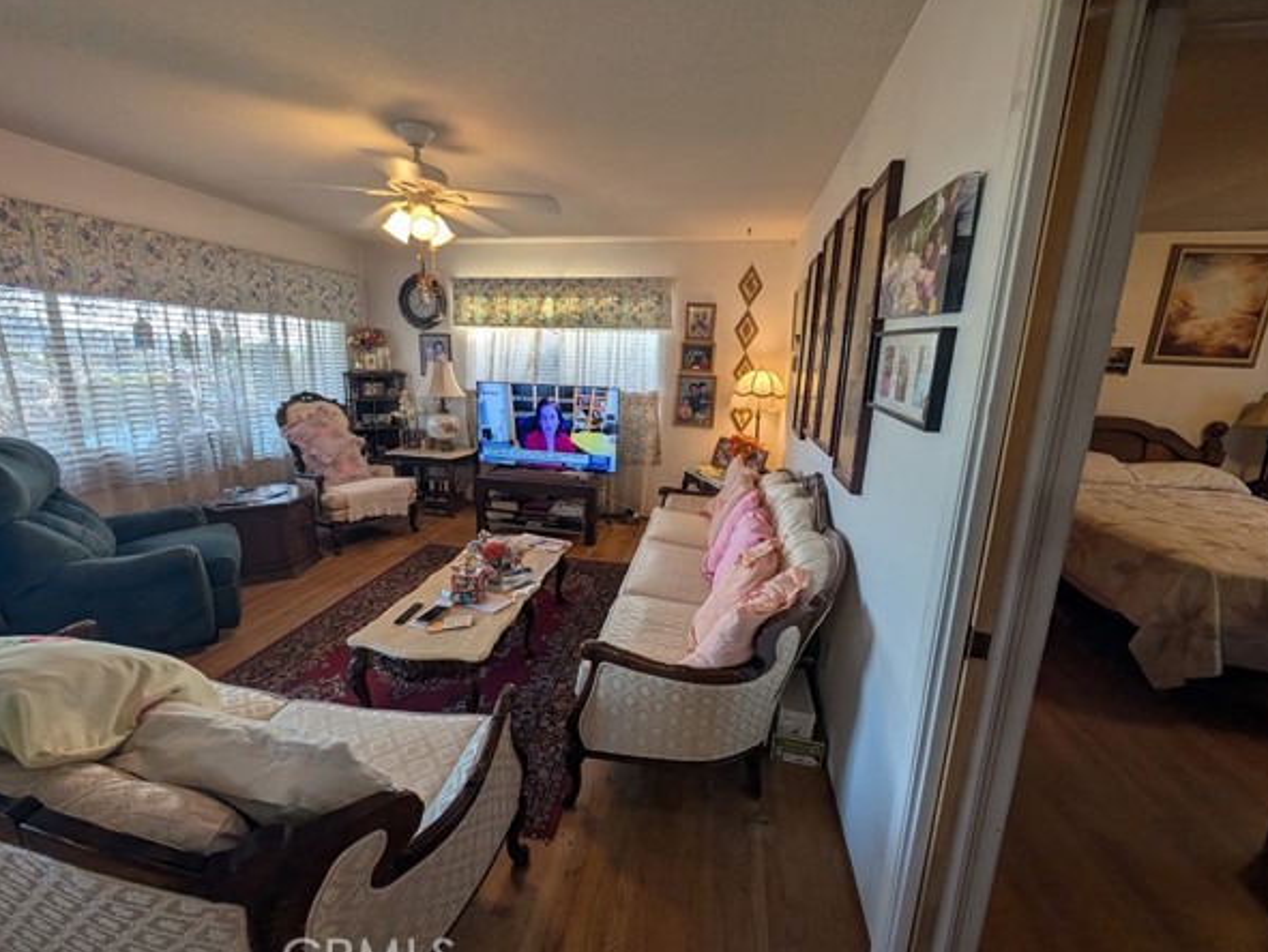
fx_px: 476
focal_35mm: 13
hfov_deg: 106.1
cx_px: 614
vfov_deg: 90.0
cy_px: 473
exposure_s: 1/120
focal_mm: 2.02
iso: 66
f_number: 1.7
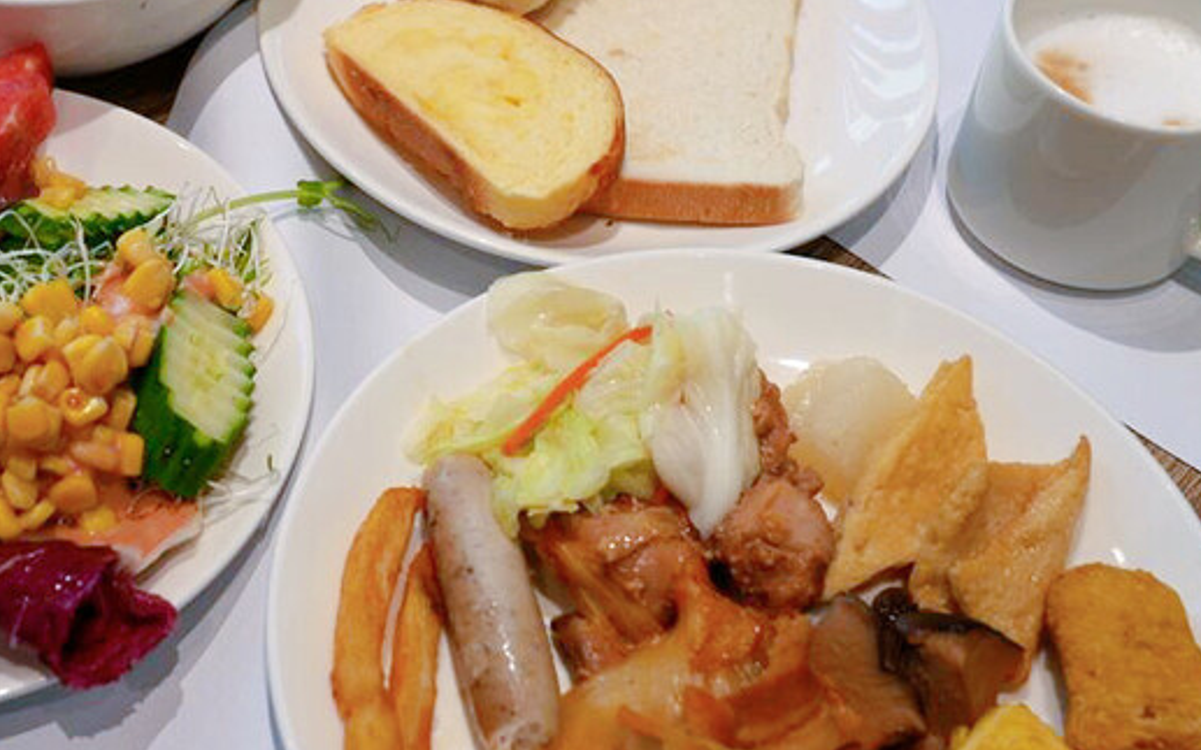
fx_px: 1865
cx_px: 383
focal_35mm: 57
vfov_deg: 22.7
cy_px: 316
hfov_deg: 35.3
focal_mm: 34
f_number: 5.6
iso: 320
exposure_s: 1/80
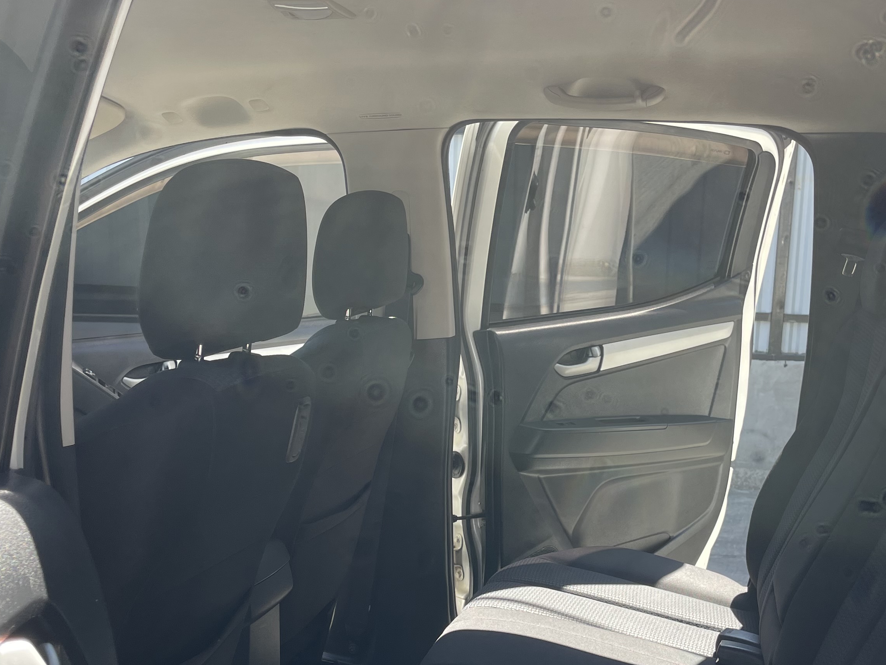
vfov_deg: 32.5
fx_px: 1126
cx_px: 502
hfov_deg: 42.9
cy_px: 470
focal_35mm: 44
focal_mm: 5.1
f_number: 1.6
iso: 32
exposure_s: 1/660
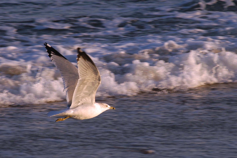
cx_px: 118
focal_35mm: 300
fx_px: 1973
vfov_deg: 4.6
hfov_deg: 6.9
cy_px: 79
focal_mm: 200
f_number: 10
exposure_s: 1/320
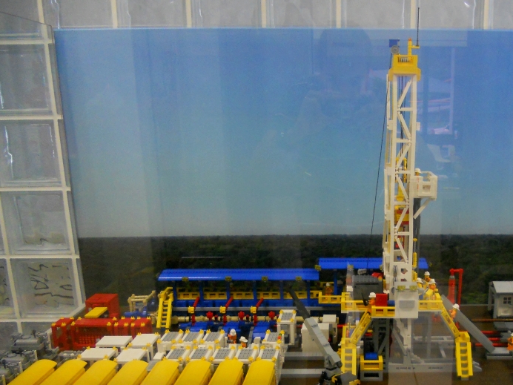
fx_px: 578
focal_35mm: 39
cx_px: 367
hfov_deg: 46.6
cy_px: 253
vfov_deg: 36.5
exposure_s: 1/30
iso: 400
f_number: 3.2
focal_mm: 4.9
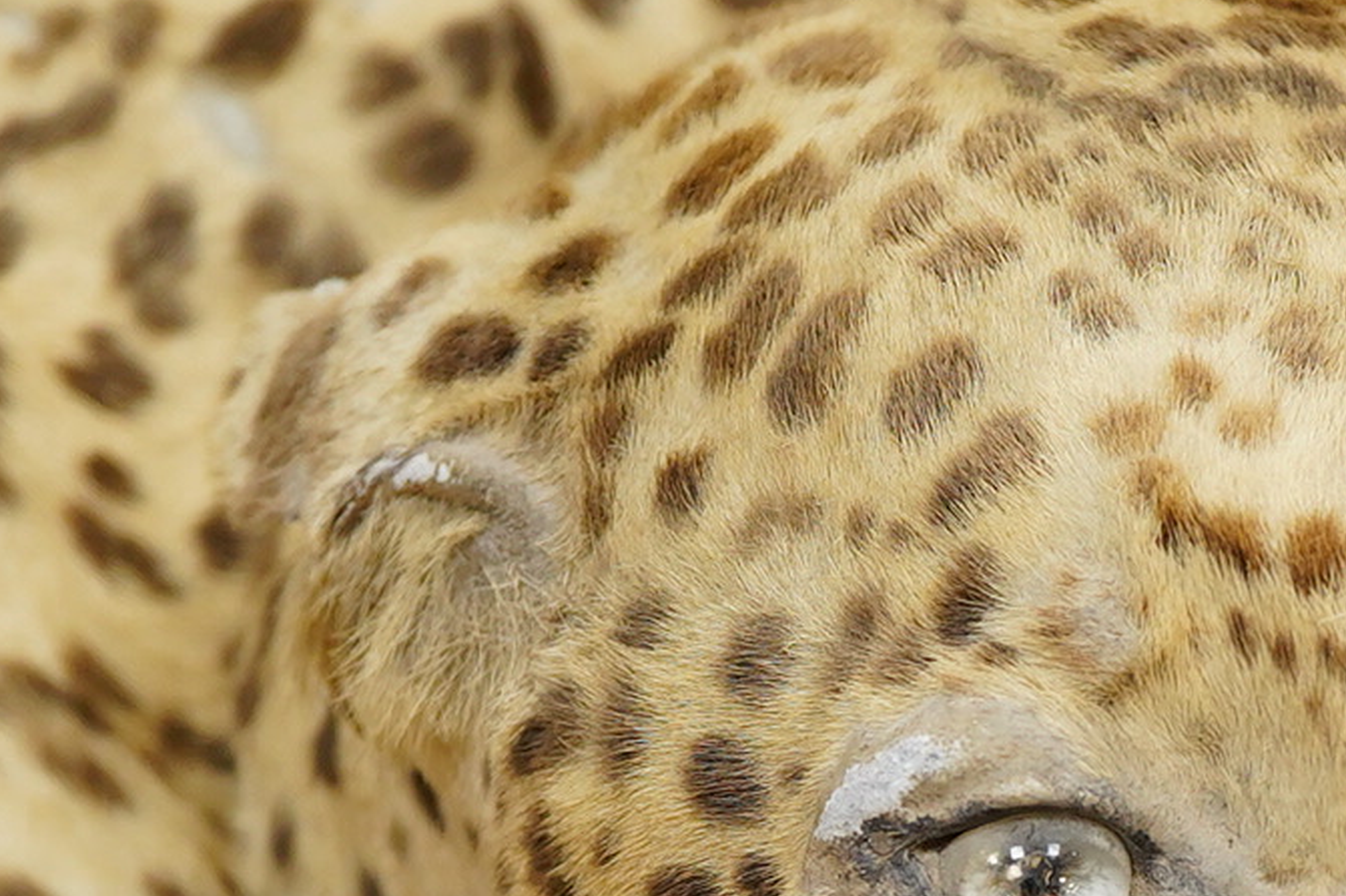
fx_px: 4934
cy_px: 1030
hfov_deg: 15.5
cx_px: 1003
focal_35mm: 132
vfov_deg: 10.2
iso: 1250
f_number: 3.5
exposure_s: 1/125
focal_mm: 30
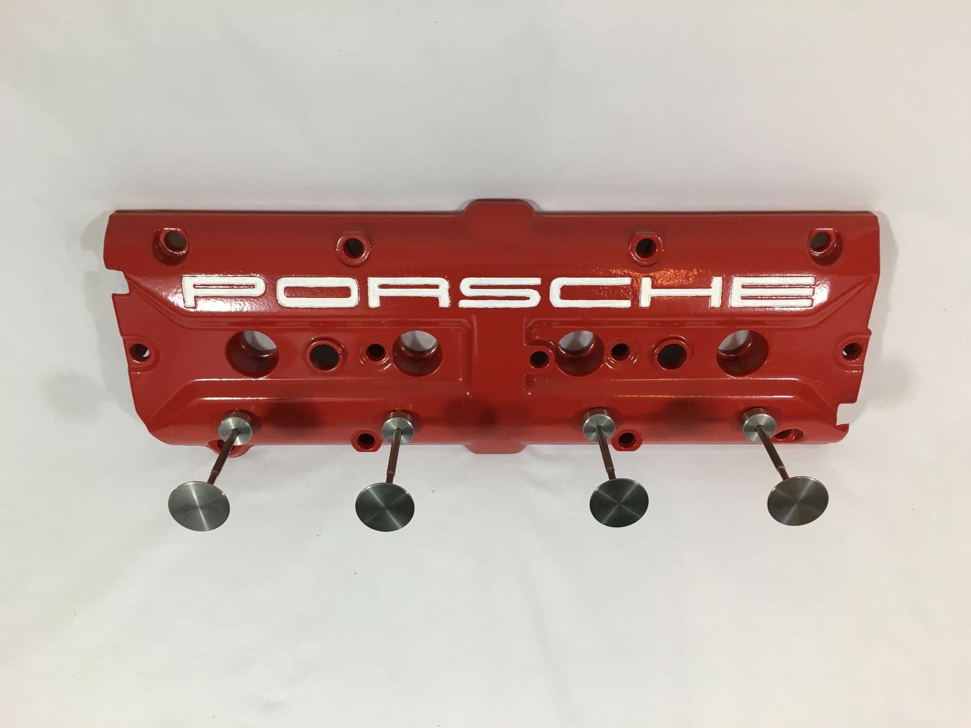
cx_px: 486
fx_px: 813
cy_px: 364
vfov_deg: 48.2
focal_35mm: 29
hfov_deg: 61.7
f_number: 2.2
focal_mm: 4.15
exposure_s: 1/33
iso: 40
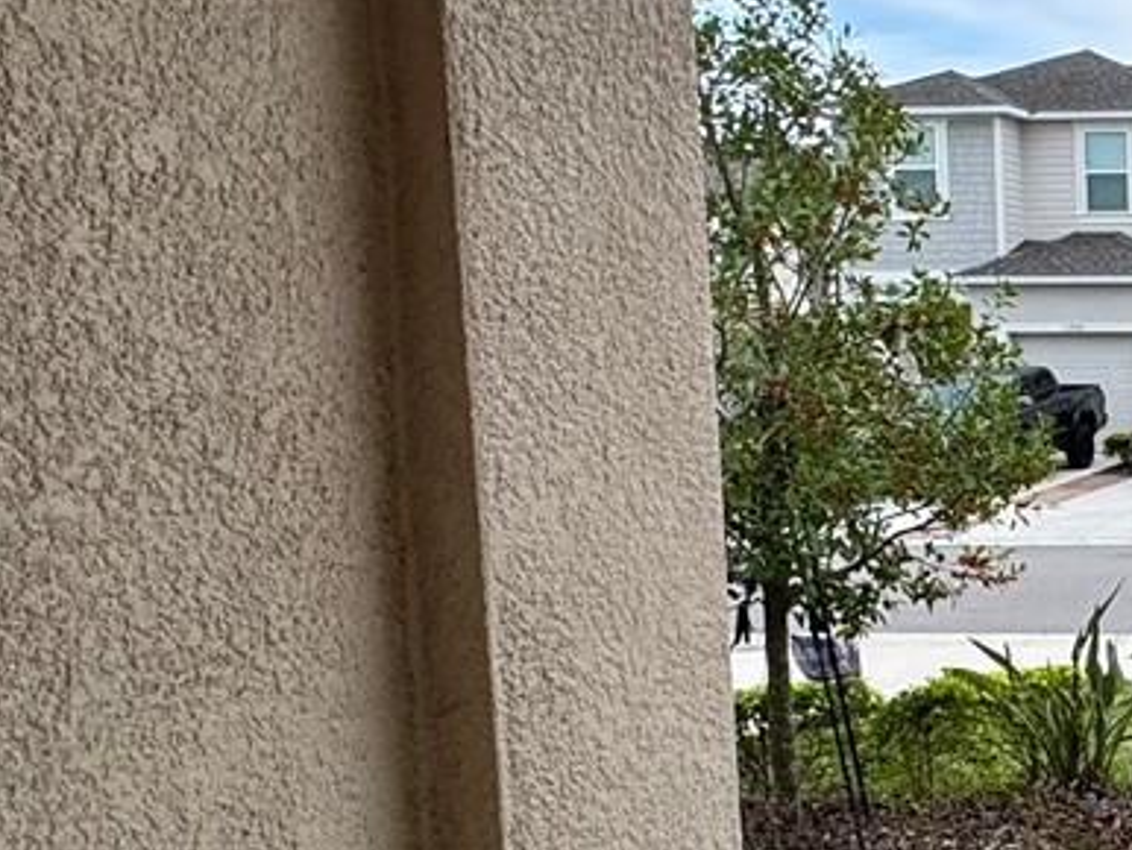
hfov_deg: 26.4
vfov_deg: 25.2
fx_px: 1898
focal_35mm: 58
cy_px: 554
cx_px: 1587
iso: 40
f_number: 2.2
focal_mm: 2.22
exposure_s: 1/320
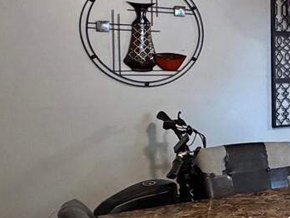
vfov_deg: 22.9
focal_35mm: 64
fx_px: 537
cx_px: 439
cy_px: 82
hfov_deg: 23.8
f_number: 2.2
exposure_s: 1/60
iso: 800
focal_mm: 2.22
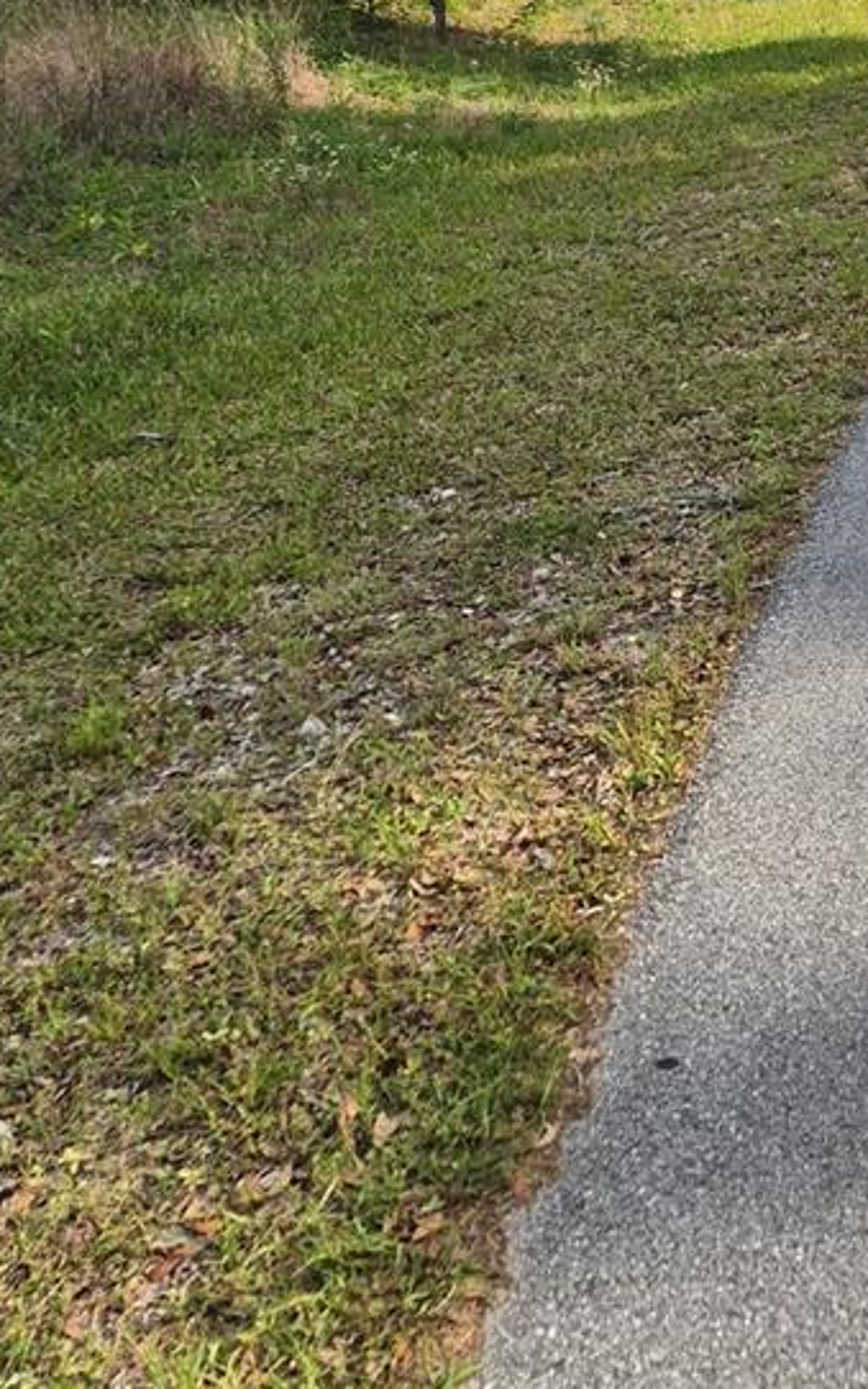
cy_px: 167
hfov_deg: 22.2
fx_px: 2043
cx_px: 1032
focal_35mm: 54
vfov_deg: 35.5
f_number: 1.8
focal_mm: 5.4
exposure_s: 1/1232
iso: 25
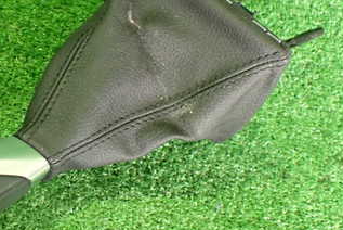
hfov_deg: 32.5
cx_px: 48
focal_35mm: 59
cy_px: 114
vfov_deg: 23.0
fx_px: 563
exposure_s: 1/30
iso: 1000
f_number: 2.3
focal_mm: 5.4
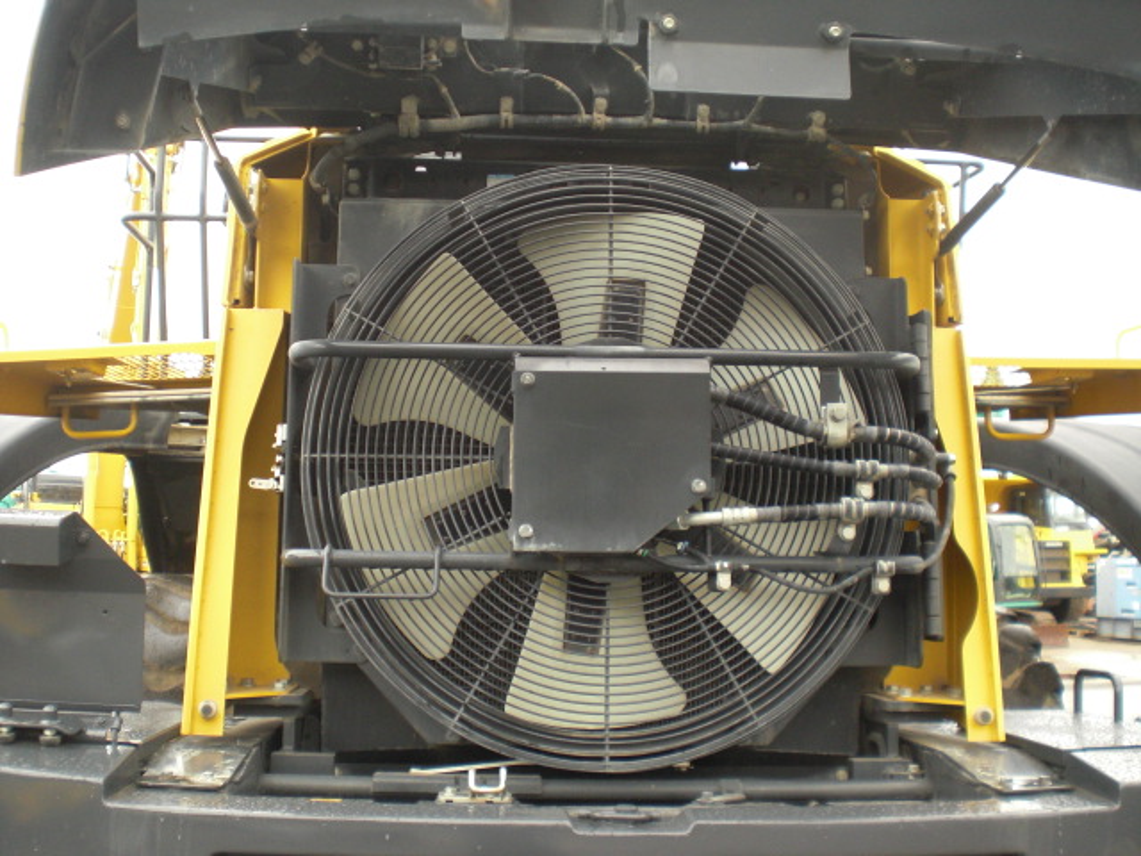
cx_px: 570
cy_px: 428
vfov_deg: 37.7
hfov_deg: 49.0
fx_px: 1253
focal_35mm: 38
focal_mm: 6.3
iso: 200
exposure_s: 1/100
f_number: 3.1
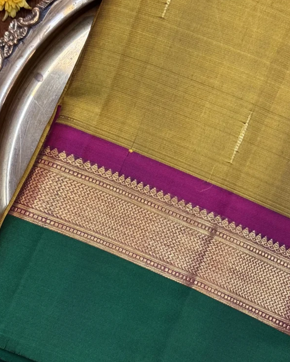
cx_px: 145
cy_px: 193
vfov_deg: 34.1
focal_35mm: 55
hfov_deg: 27.6
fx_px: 590
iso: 125
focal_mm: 5.96
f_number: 1.6
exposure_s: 1/33
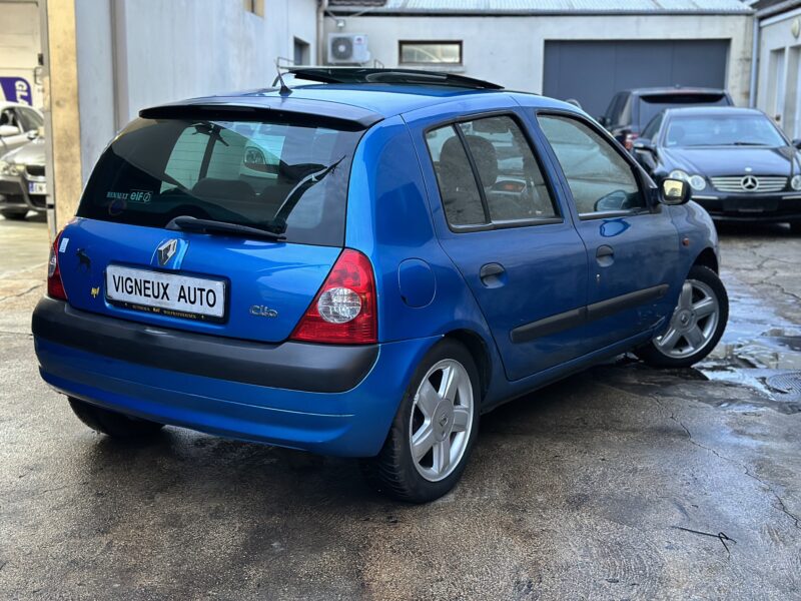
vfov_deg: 30.3
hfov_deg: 39.7
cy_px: 300
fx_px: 1111
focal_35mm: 48
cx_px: 400
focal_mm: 6.86
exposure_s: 1/33
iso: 640
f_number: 1.78
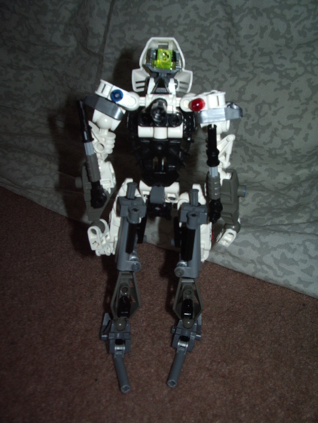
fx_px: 429
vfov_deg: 52.6
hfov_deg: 40.7
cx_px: 159
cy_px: 212
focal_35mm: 35
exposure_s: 1/40
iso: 100
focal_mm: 5.8
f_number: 4.3
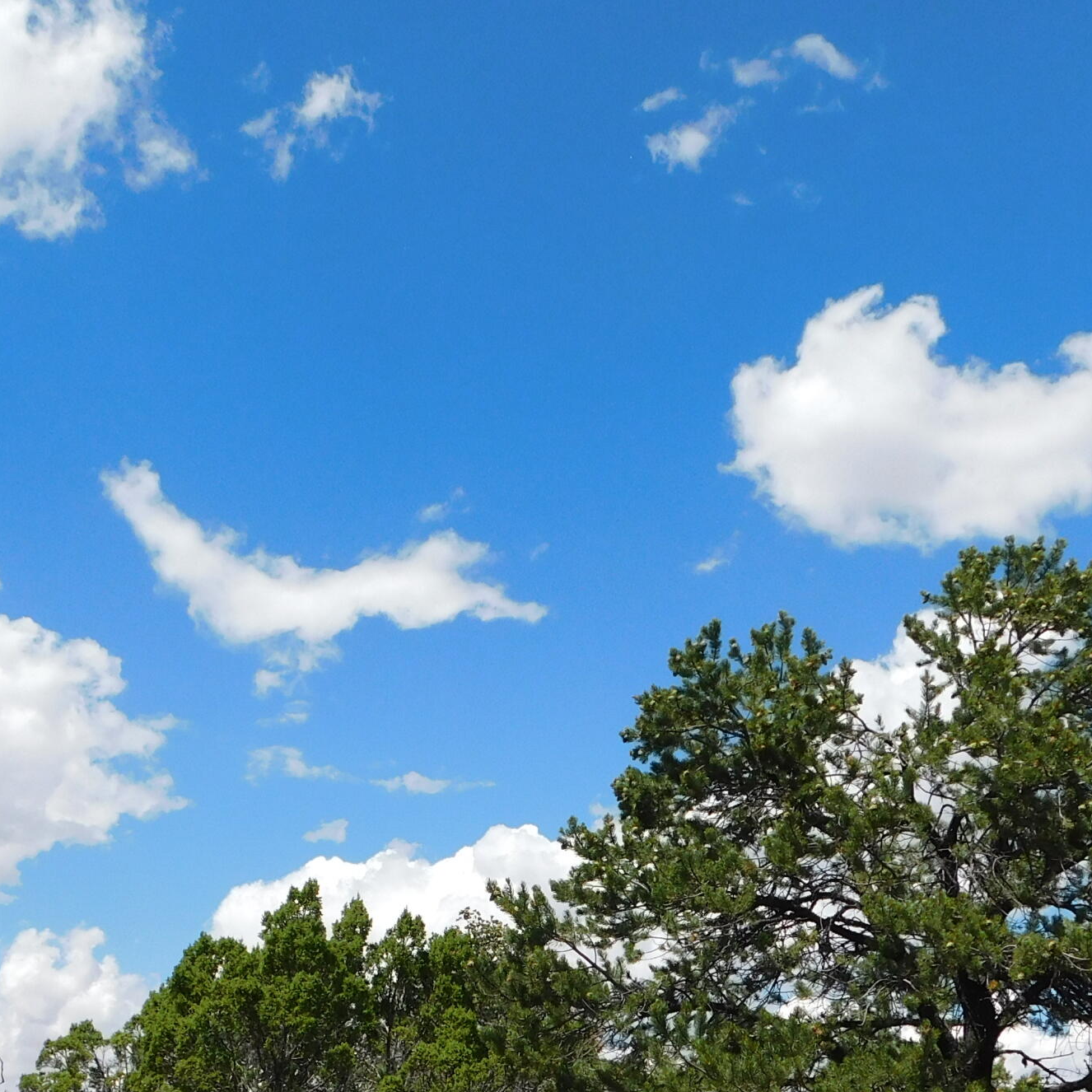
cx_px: 481
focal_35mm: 46
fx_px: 1642
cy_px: 880
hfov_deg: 36.7
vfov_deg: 35.5
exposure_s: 1/500
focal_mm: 4
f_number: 6
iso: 125
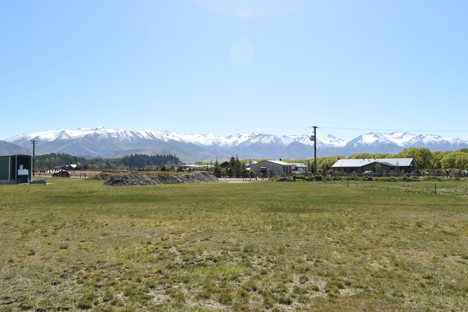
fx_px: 390
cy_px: 156
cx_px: 234
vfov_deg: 43.6
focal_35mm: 30
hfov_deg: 61.9
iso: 200
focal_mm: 20
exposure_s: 1/500
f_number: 11
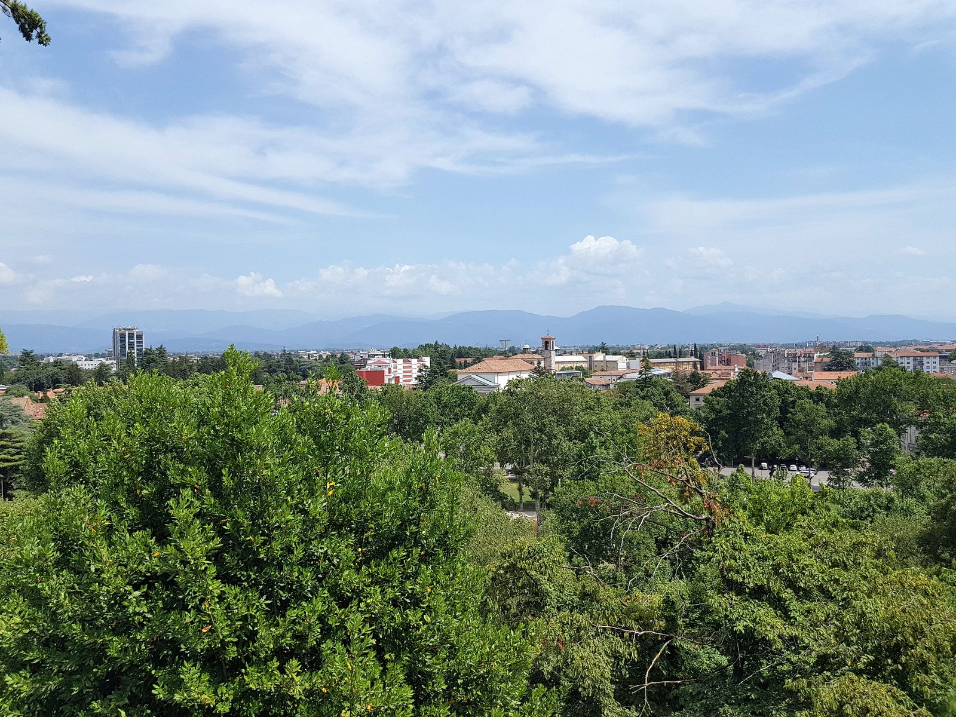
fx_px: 718
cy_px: 358
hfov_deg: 67.3
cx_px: 478
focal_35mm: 26
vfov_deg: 53.1
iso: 50
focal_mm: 4.2
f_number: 1.7
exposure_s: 1/3000
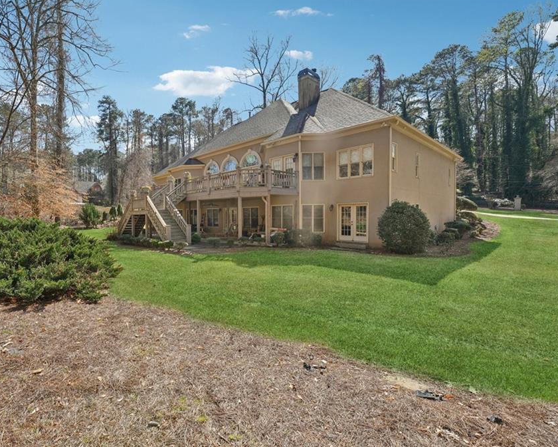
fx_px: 264
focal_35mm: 16
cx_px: 226
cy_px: 222
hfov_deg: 92.0
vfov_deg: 80.4
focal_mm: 14
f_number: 8
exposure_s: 1/80
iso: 100
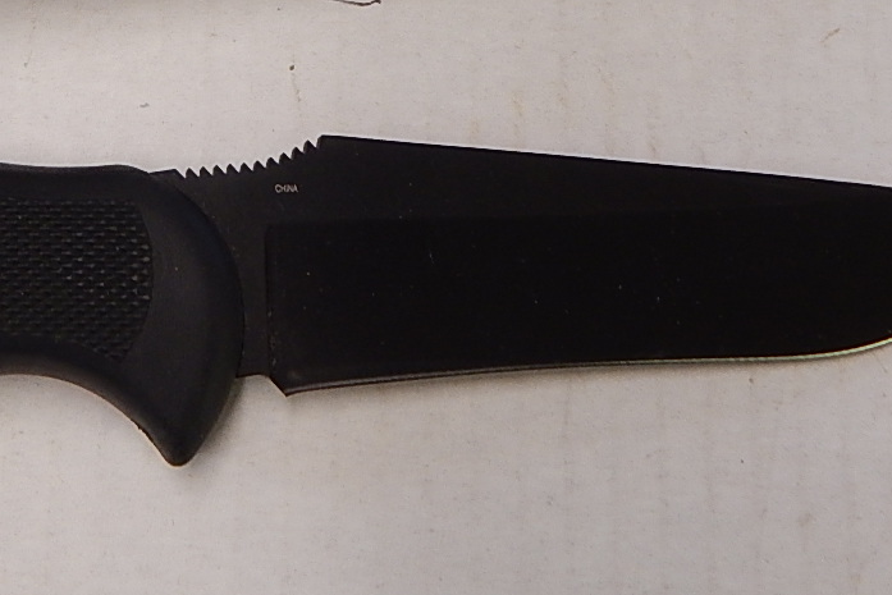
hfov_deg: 26.5
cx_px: 102
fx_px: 1834
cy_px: -41
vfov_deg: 17.8
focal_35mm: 74
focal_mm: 5.6
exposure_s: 1/30
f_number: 3.2
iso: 160
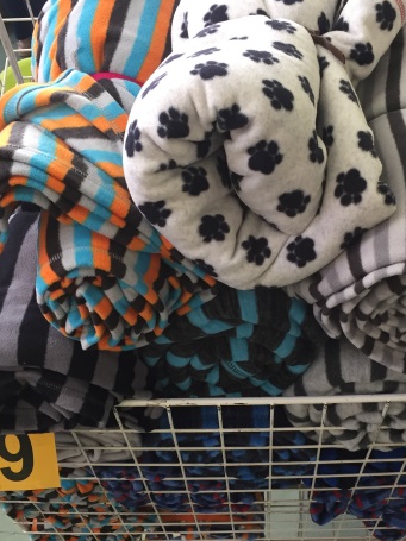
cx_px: 252
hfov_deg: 28.4
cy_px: 309
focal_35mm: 51
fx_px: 798
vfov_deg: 37.4
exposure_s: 1/33
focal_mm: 4.15
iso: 125
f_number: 2.2
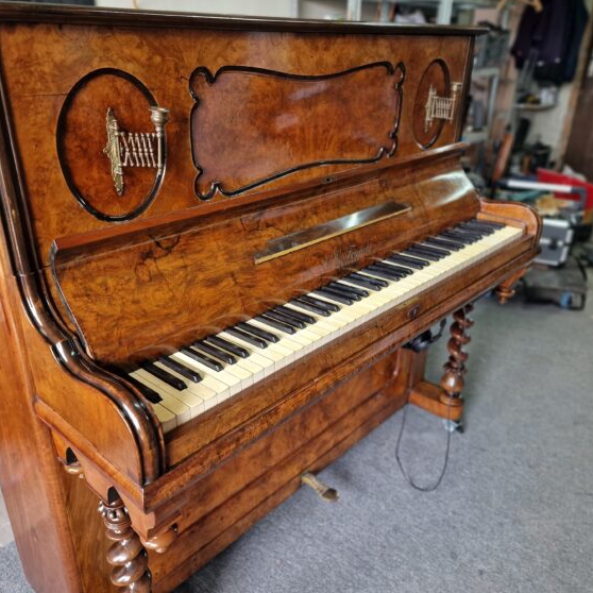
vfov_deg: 57.3
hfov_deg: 57.3
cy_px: 304
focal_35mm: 28
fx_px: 543
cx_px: 284
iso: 200
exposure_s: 1/100
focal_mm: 6.4
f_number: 1.8
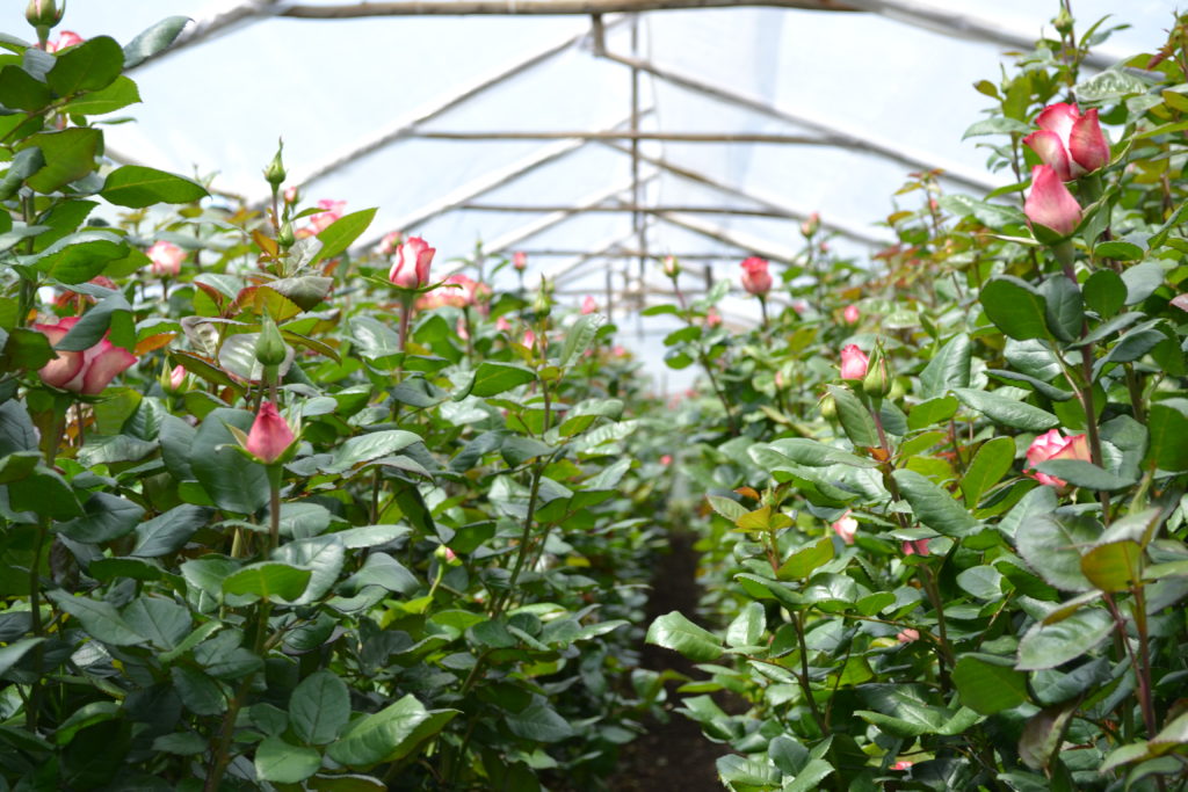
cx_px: 594
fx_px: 1980
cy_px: 396
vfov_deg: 22.6
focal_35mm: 60
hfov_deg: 33.4
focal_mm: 40
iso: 100
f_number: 6.3
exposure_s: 1/160
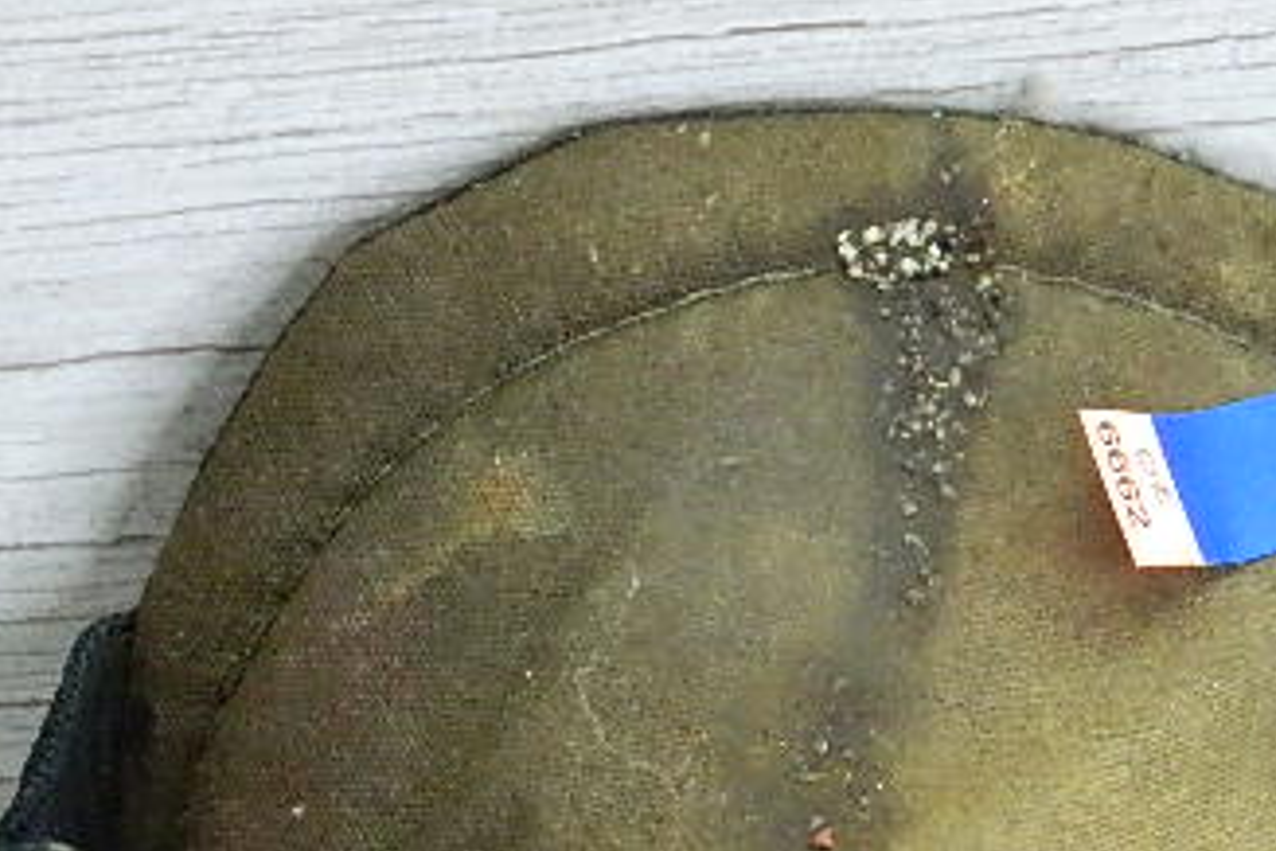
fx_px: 5423
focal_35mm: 153
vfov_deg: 8.7
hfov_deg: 13.2
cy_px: 1323
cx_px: -129
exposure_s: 1/60
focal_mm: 8.4
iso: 400
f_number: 3.6
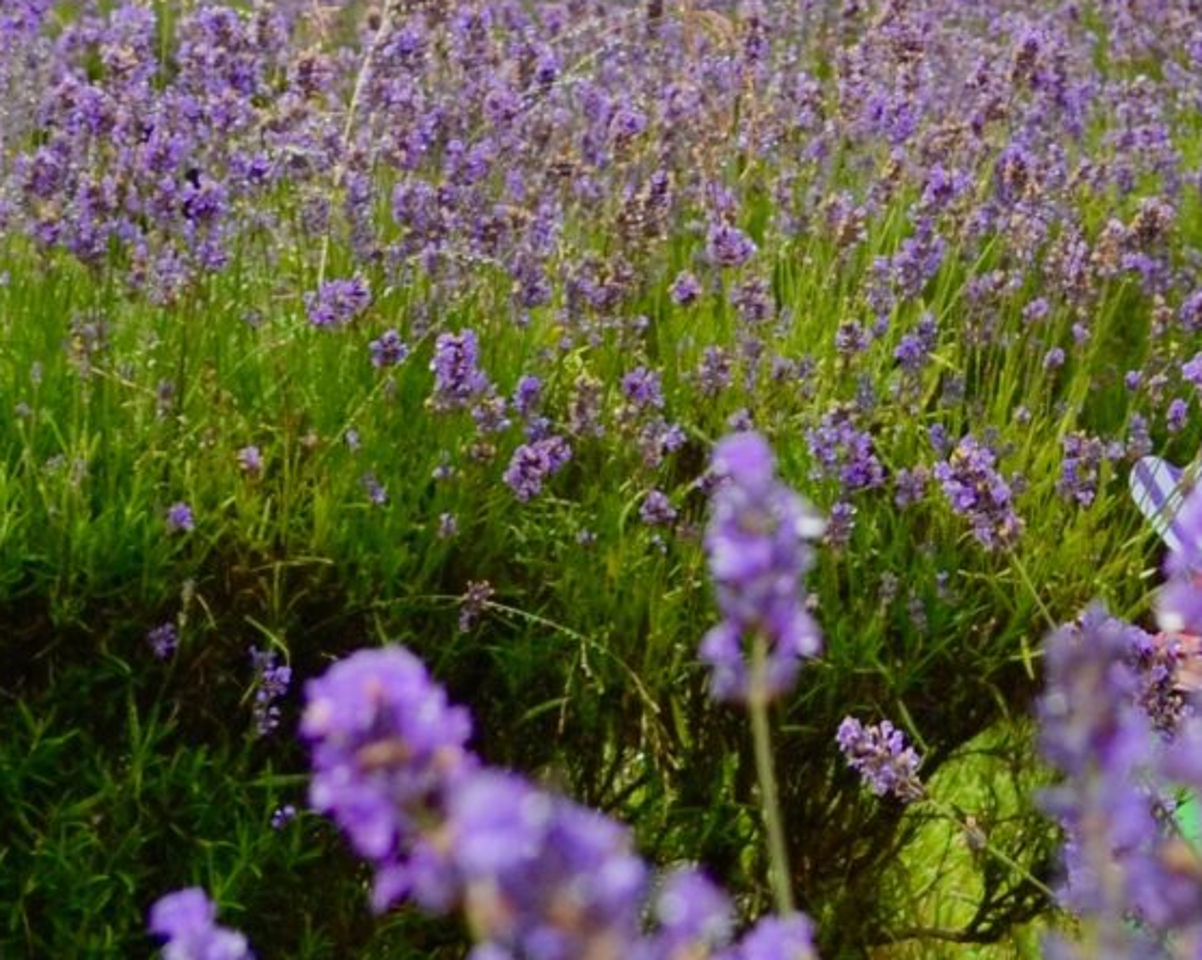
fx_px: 5973
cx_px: 1254
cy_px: -300
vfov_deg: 9.0
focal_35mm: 168
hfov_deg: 11.4
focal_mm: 26
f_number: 6.3
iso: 250
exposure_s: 1/400
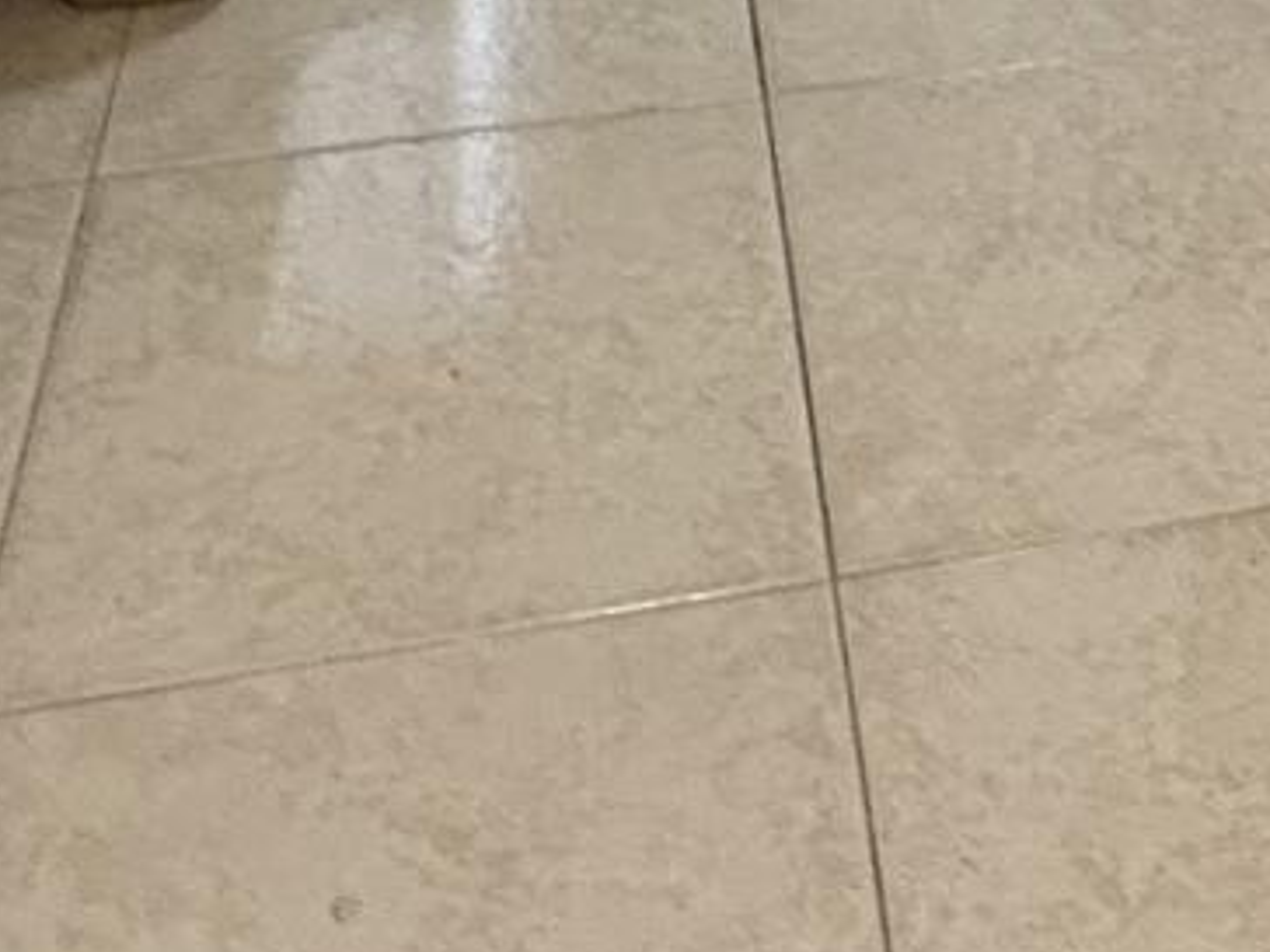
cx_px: 1172
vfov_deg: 12.9
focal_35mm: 77
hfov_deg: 24.5
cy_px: -1517
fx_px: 2825
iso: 320
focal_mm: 2.22
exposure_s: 1/100
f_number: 2.2
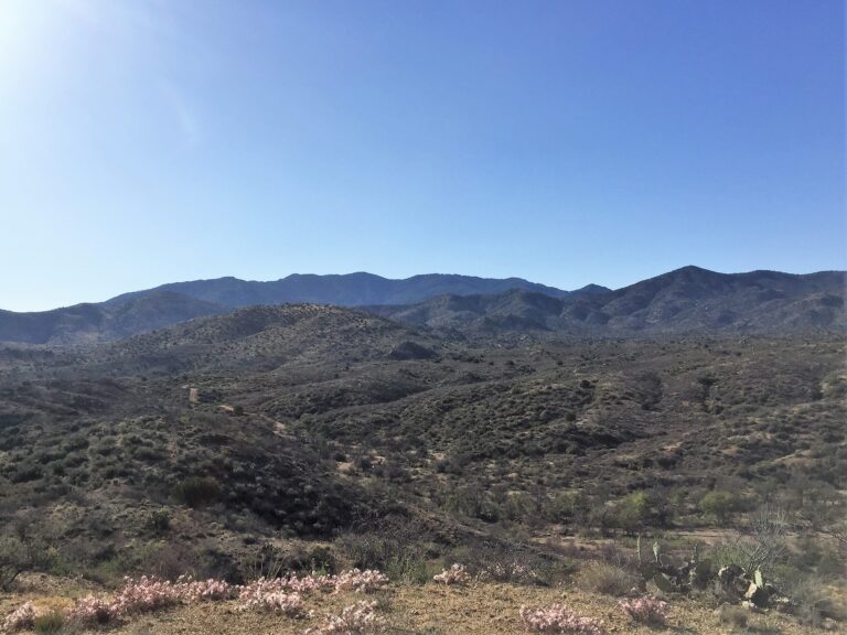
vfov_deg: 48.2
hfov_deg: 61.7
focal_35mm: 29
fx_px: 710
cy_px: 318
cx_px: 424
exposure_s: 1/3597
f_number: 2.2
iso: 32
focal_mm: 4.15
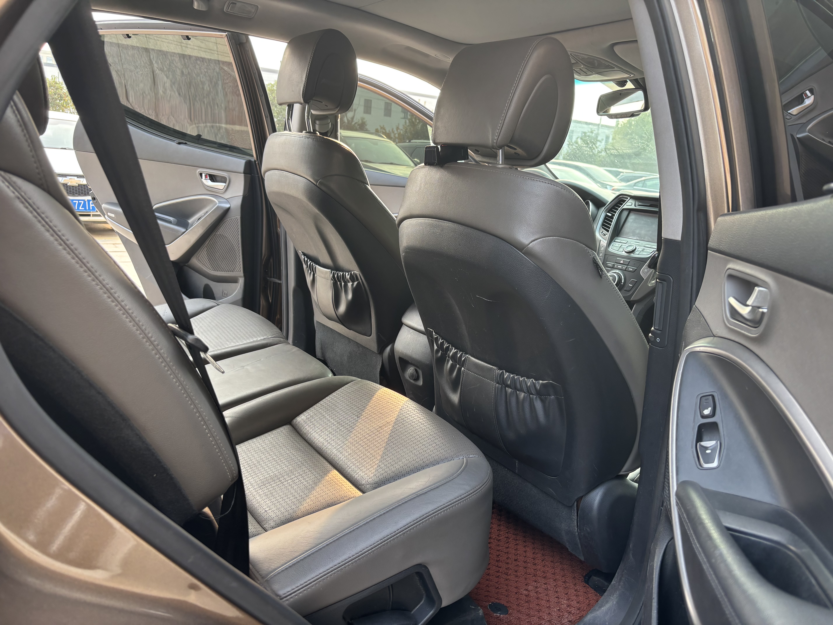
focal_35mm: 26
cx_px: 416
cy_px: 312
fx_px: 626
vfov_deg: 53.1
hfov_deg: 67.3
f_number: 1.6
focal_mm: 5.96
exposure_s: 1/121
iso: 50
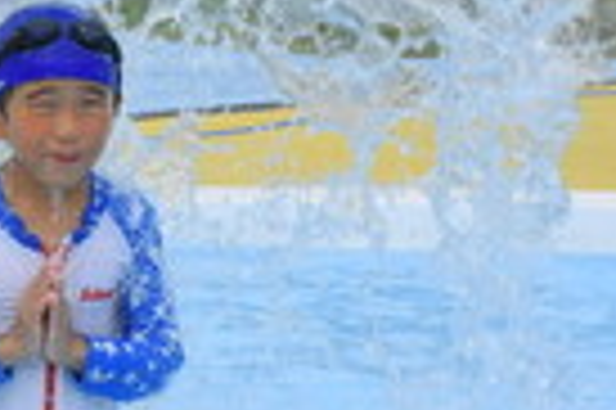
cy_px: 304
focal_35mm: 208
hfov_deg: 9.7
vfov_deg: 6.6
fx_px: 3555
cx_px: -202
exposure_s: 1/640
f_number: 13
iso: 2000
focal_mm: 38
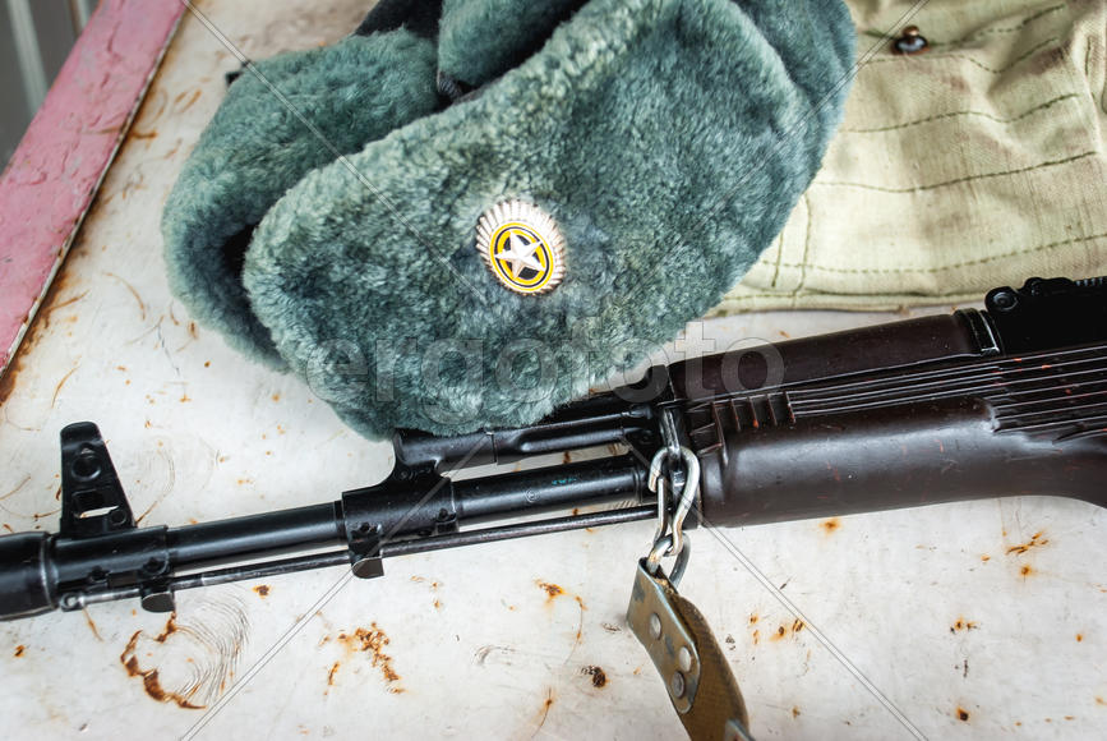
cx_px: 554
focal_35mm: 60
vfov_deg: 22.7
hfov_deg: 33.4
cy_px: 370
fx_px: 1847
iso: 100
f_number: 4.5
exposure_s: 1/20
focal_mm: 40
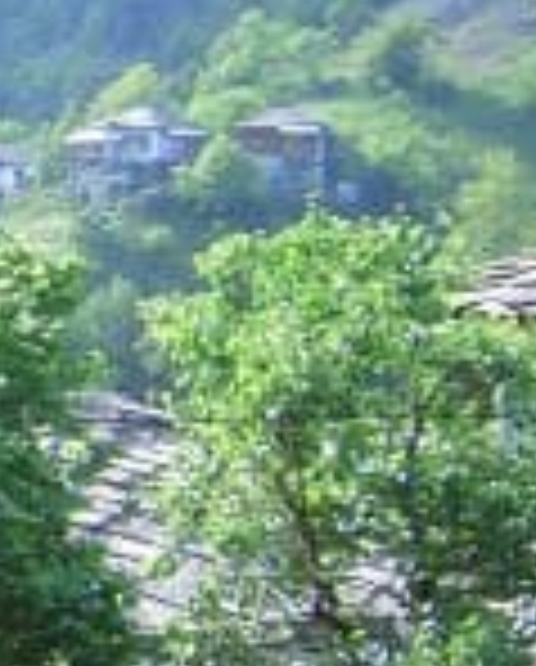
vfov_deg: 12.5
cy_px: 346
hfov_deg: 9.2
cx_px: -689
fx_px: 3044
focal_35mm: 154
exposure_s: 1/200
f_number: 2.8
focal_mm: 8
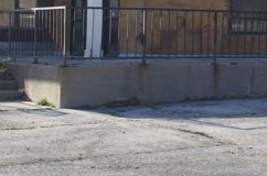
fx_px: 851
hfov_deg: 17.6
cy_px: 10
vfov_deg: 11.8
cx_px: 229
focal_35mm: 115
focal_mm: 26
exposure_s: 1/250
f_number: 8
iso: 200
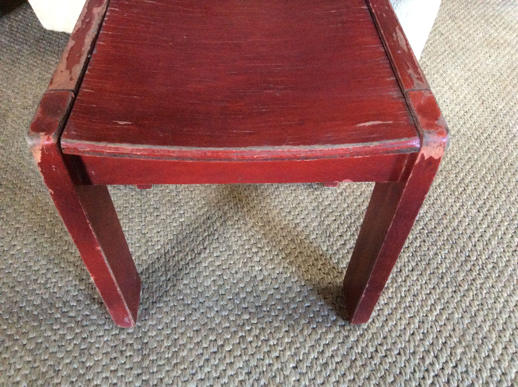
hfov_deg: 56.9
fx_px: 478
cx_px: 259
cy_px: 194
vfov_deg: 44.1
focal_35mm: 32
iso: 400
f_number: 2.4
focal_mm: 3.3
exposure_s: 1/17
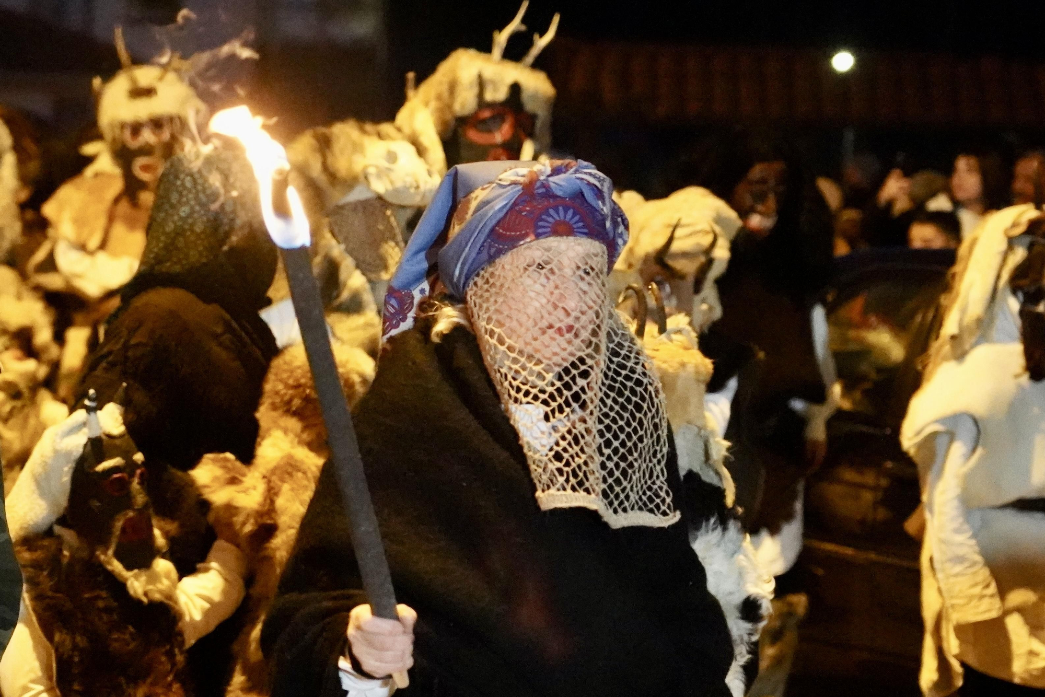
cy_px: 348
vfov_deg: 12.2
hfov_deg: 18.3
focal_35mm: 112
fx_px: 3251
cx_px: 522
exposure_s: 1/125
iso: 25600
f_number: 4
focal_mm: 75
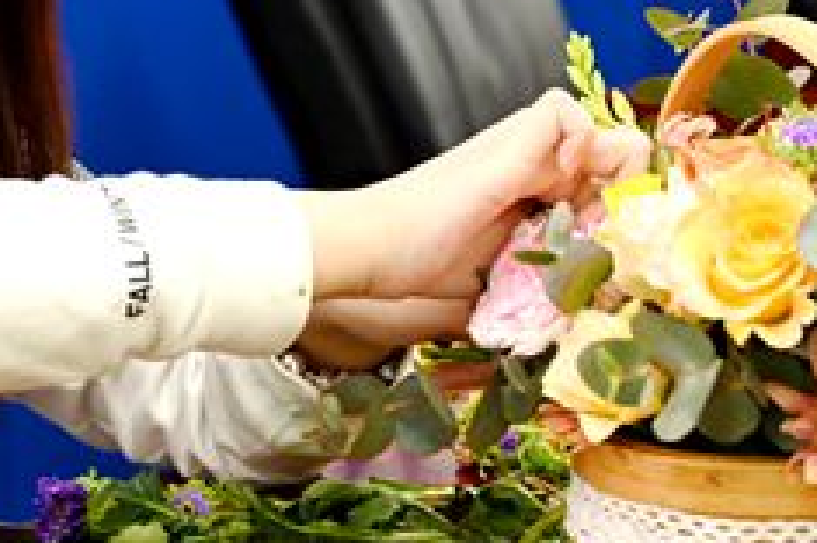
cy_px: -191
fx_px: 4261
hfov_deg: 10.9
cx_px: 320
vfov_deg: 7.2
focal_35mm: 188
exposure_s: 1/60
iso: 1600
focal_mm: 63
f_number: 5
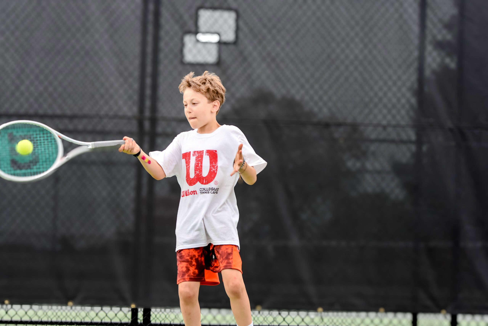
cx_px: 244
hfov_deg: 13.7
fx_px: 2033
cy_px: 163
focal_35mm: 150
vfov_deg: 9.1
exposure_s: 1/1000
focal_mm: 100
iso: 400
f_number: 4
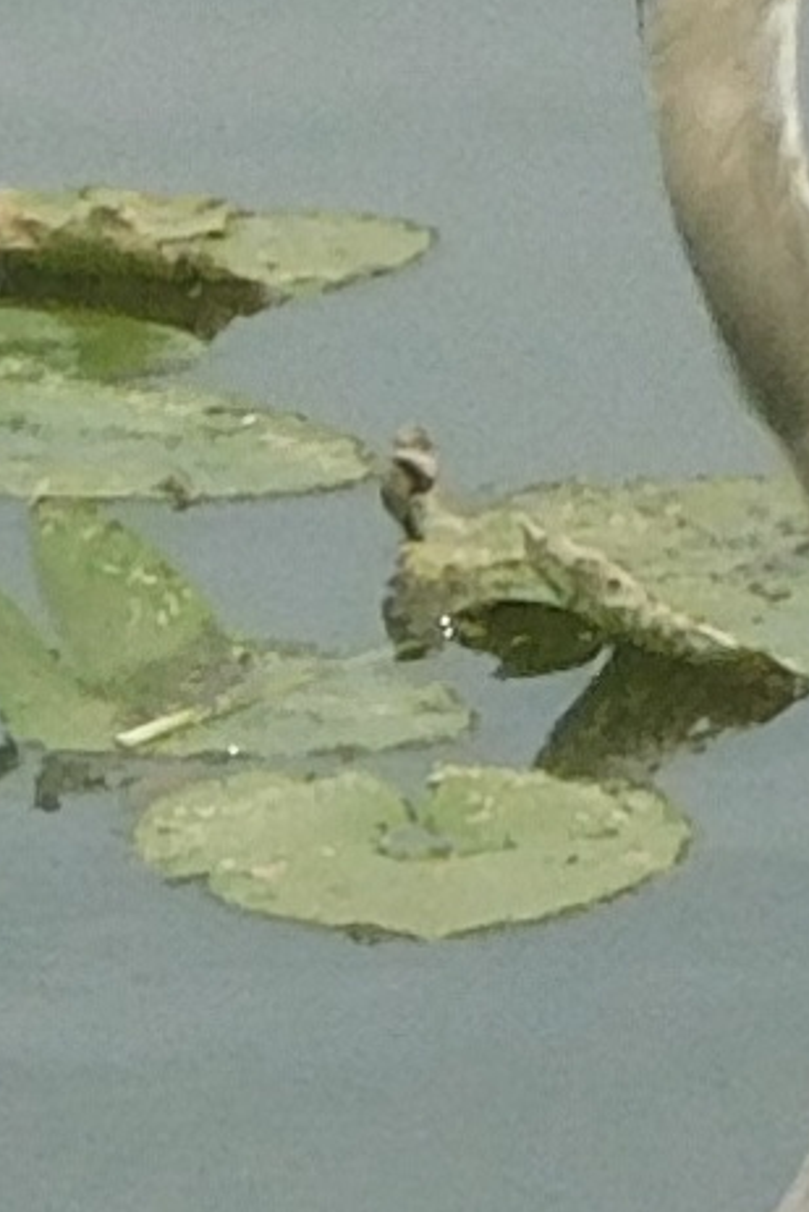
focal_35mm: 362
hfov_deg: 3.8
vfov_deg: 5.7
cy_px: 829
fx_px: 12192
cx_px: 891
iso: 125
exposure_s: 1/500
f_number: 5
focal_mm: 22.4
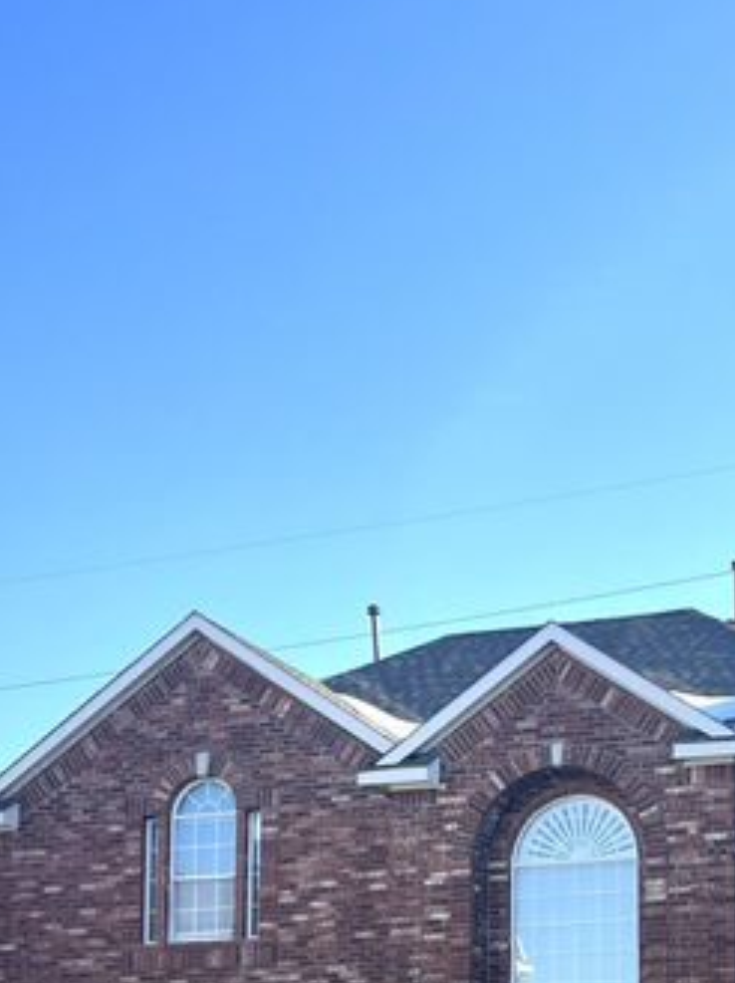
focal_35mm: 71
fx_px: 2014
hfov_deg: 20.4
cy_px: 901
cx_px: 601
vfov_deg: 26.4
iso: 50
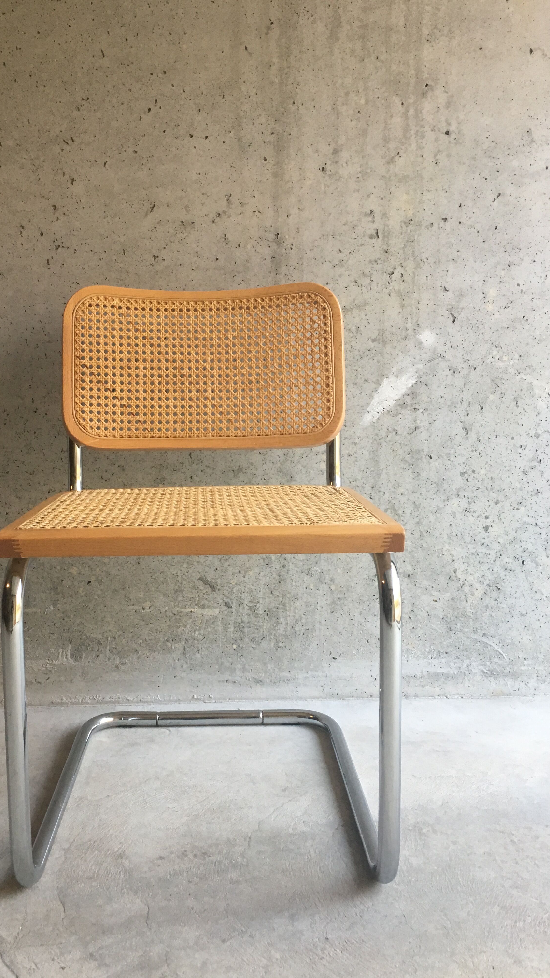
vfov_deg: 61.0
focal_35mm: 32
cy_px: 491
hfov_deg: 36.5
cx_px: 209
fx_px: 830
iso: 50
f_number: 2.2
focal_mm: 4.15
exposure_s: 1/33
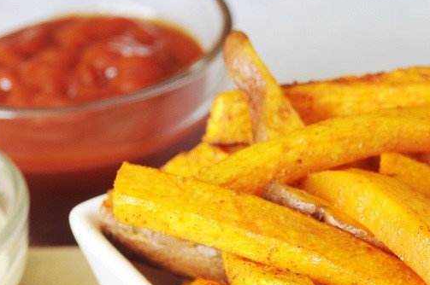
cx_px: 292
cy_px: 300
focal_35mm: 360
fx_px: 4296
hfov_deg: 5.7
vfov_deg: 3.8
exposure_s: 1/250
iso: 200
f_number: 8
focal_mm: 105
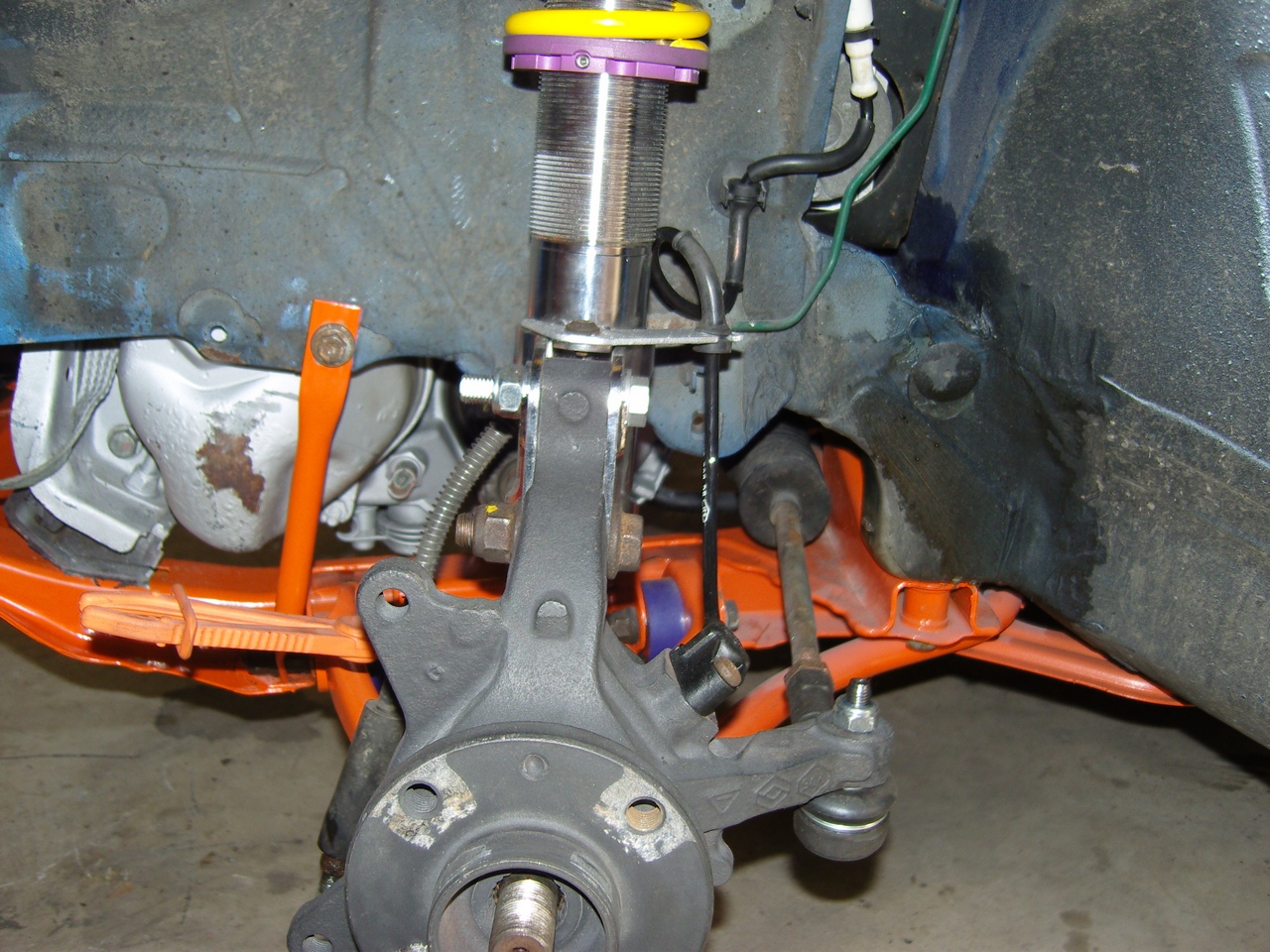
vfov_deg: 41.8
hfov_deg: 54.0
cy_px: 476
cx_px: 635
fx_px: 1247
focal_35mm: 34
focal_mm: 7.3
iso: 100
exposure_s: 1/40
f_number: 2.8
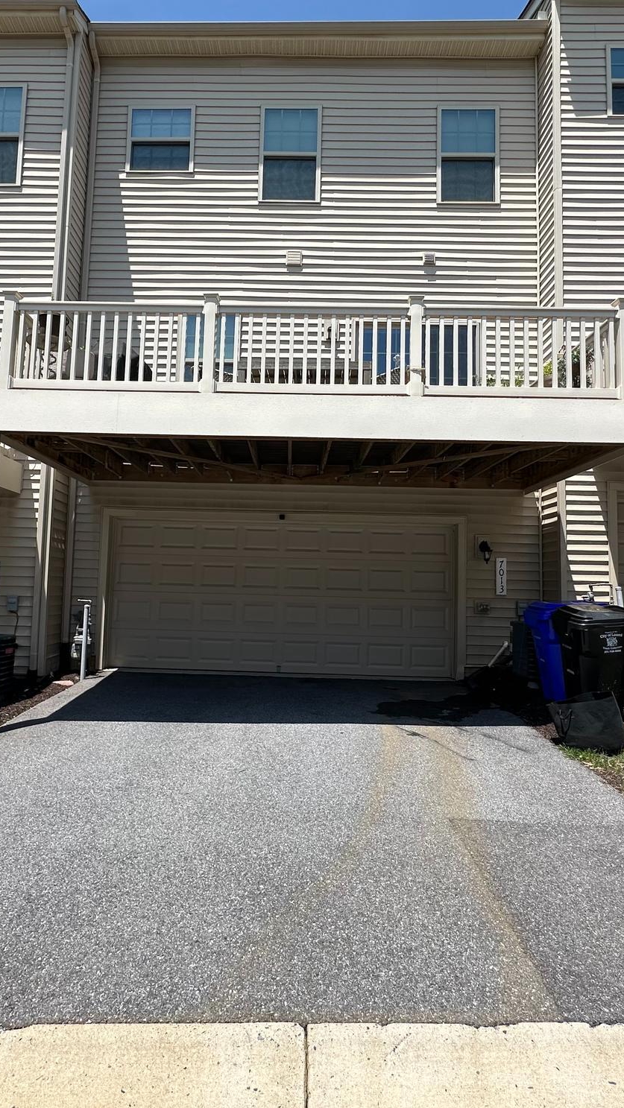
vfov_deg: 83.8
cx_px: 281
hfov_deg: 53.5
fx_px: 617
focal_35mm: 21
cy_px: 536
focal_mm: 2.22
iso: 40
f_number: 2.2
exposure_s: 1/1276
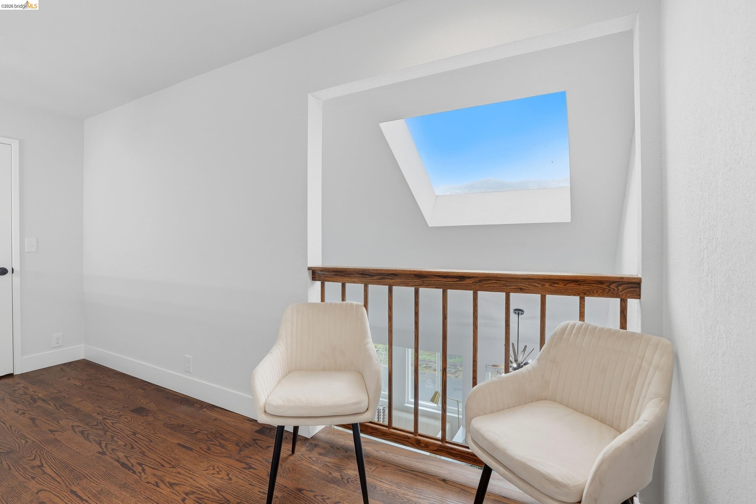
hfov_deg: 96.7
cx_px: 378
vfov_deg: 73.7
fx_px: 336
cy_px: 252
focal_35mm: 16
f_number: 9
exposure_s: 1/200
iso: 250
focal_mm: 16
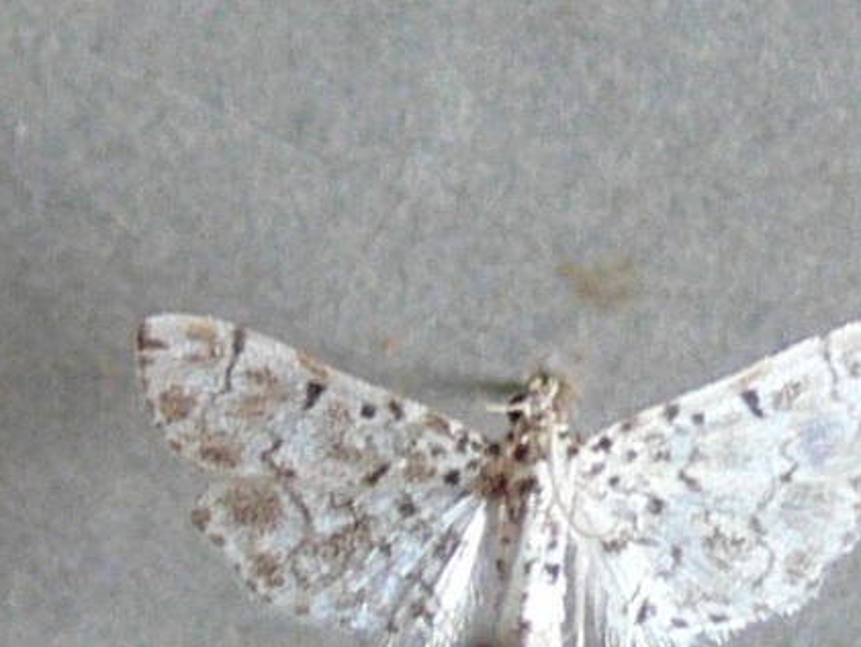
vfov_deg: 25.5
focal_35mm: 57
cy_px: 444
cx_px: 544
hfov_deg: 33.6
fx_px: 1418
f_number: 2.8
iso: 125
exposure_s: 1/30
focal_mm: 8.4
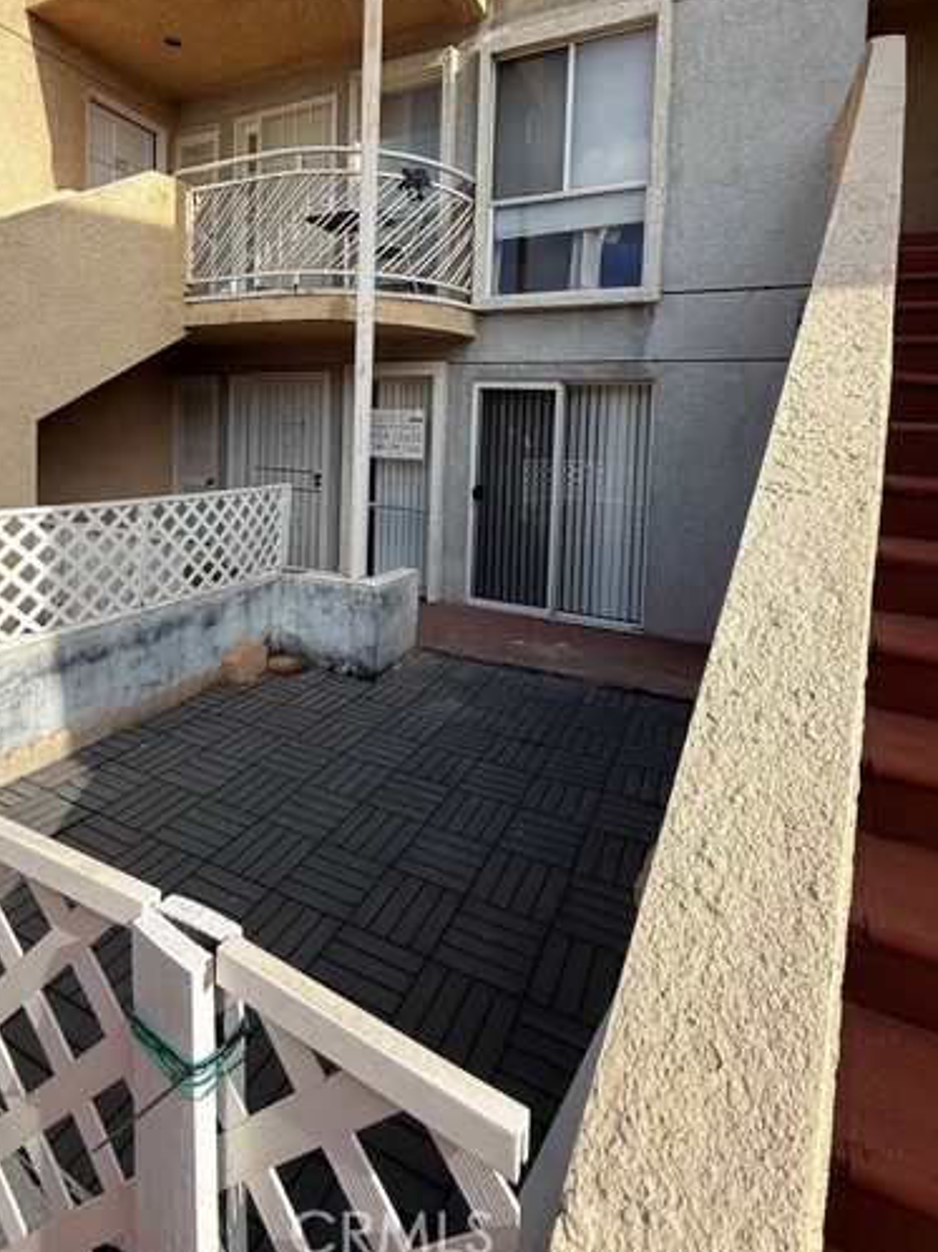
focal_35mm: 18
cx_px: 422
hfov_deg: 71.4
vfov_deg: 86.0
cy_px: 465
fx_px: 651
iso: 50
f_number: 2.2
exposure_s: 1/779
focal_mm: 2.22
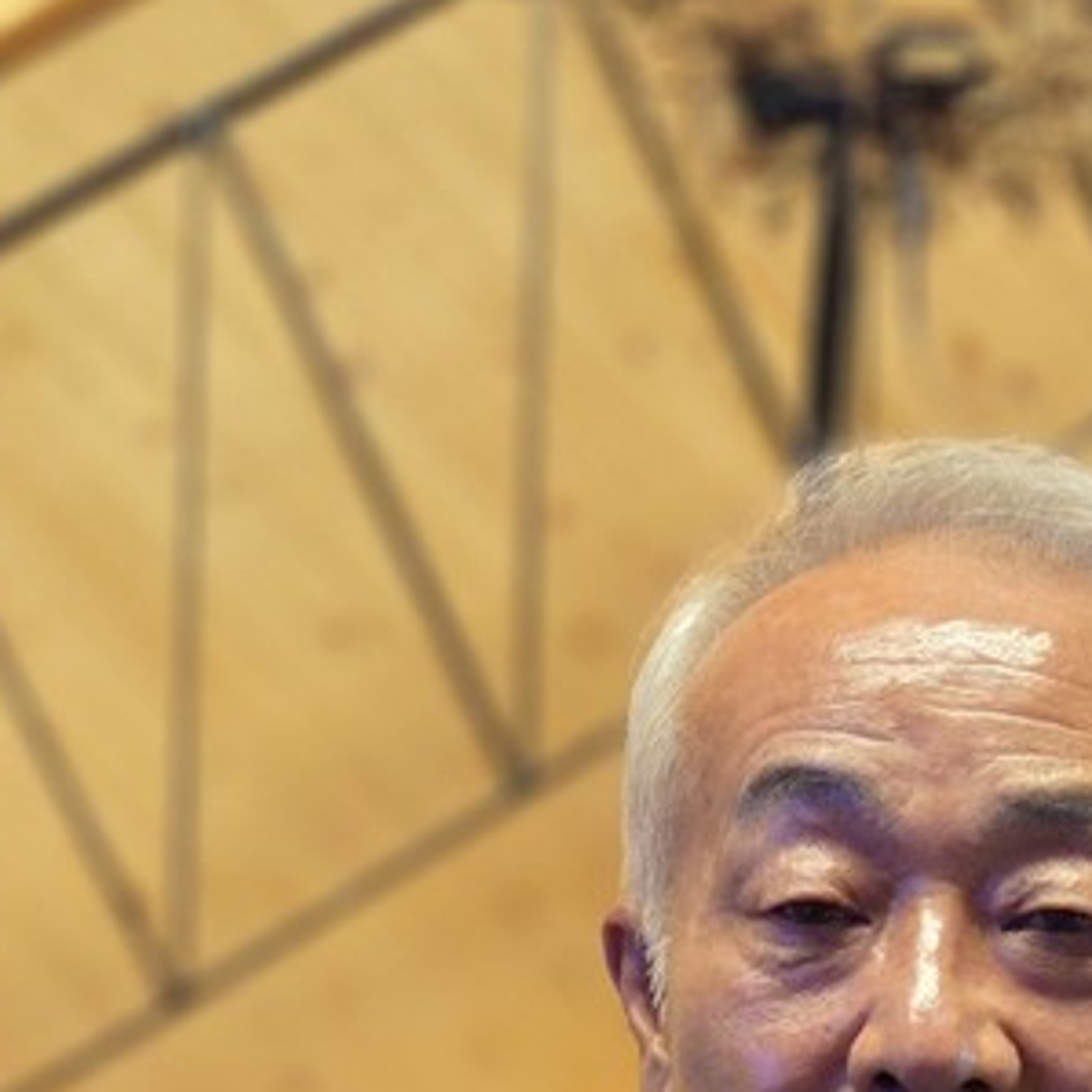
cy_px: 1359
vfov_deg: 18.7
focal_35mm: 87
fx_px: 3105
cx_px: 884
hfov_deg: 19.7
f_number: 1.8
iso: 2000
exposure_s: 1/120
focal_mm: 5.4
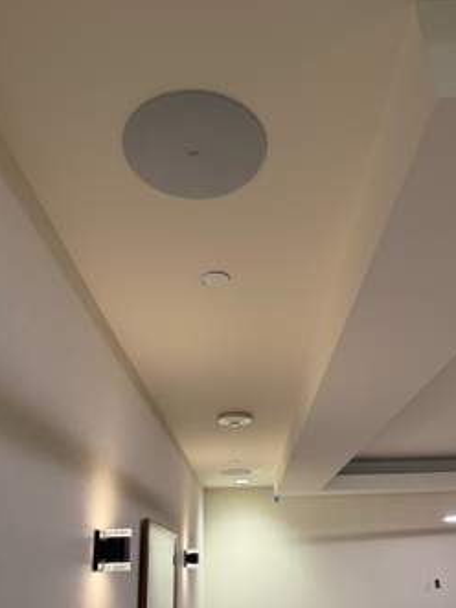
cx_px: 239
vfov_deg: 61.2
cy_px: 362
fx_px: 510
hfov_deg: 48.2
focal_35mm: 29
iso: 160
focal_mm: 6.76
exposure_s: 1/60
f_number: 1.78
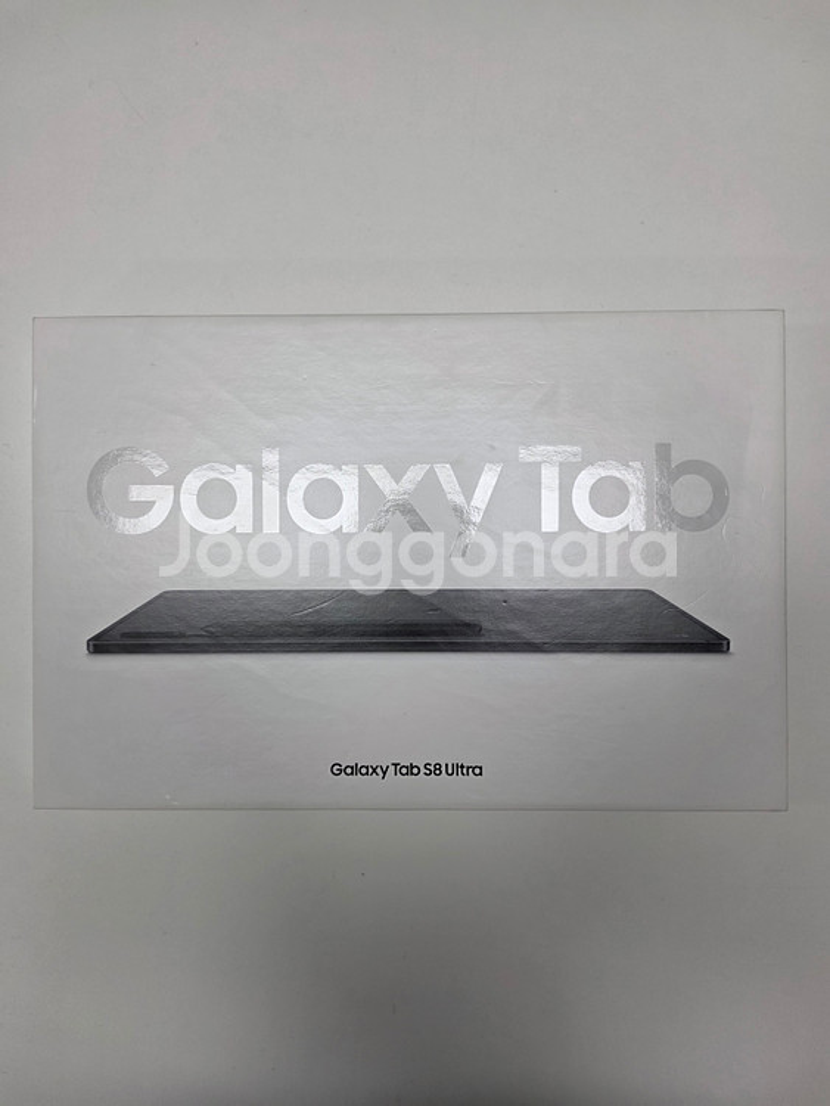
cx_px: 415
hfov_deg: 58.9
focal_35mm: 23
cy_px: 553
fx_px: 735
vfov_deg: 73.9
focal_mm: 6.25
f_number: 1.7
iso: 64
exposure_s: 1/120
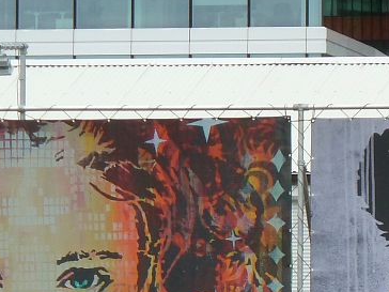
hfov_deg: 3.4
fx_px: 6641
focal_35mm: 591
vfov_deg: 2.5
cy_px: 338
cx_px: 325
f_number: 4.6
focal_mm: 34.4
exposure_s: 1/80
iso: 125
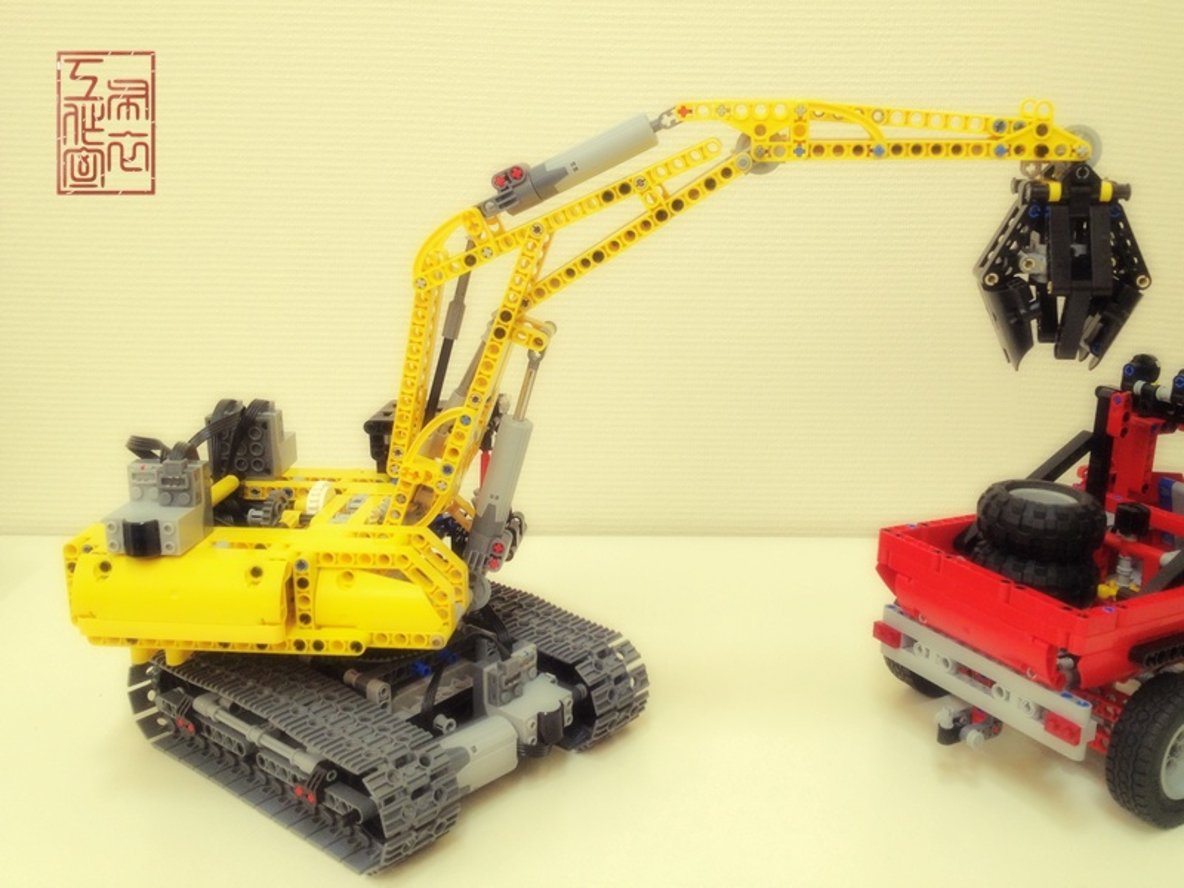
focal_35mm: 35
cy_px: 444
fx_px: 1197
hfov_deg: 52.6
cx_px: 592
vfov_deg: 40.7
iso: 80
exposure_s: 1/20
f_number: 2.4
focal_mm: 4.28
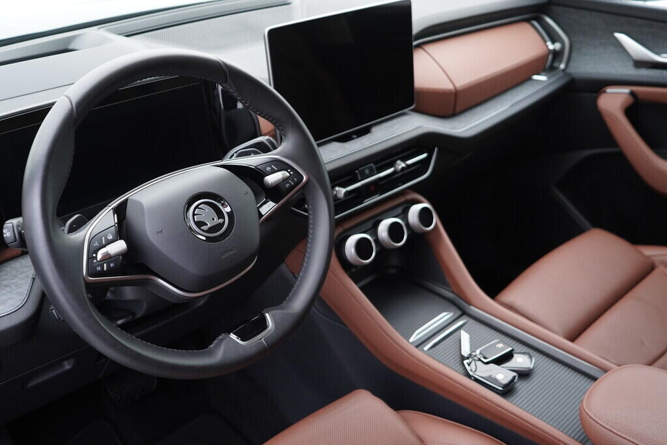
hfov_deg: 53.1
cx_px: 334
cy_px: 222
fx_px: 667
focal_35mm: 36
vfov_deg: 36.9
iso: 320
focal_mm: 24
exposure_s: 1/40
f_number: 2.8
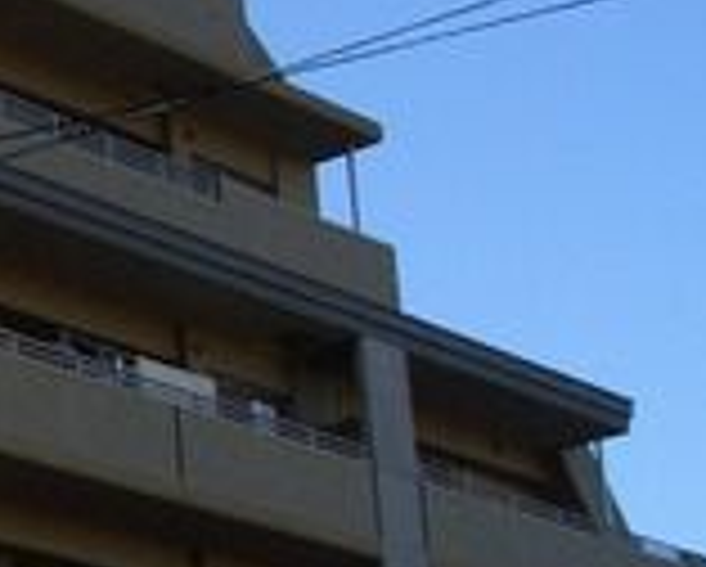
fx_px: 2803
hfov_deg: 13.2
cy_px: 392
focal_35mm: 134
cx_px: -468
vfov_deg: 11.5
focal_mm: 4.8
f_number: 4
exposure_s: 1/200
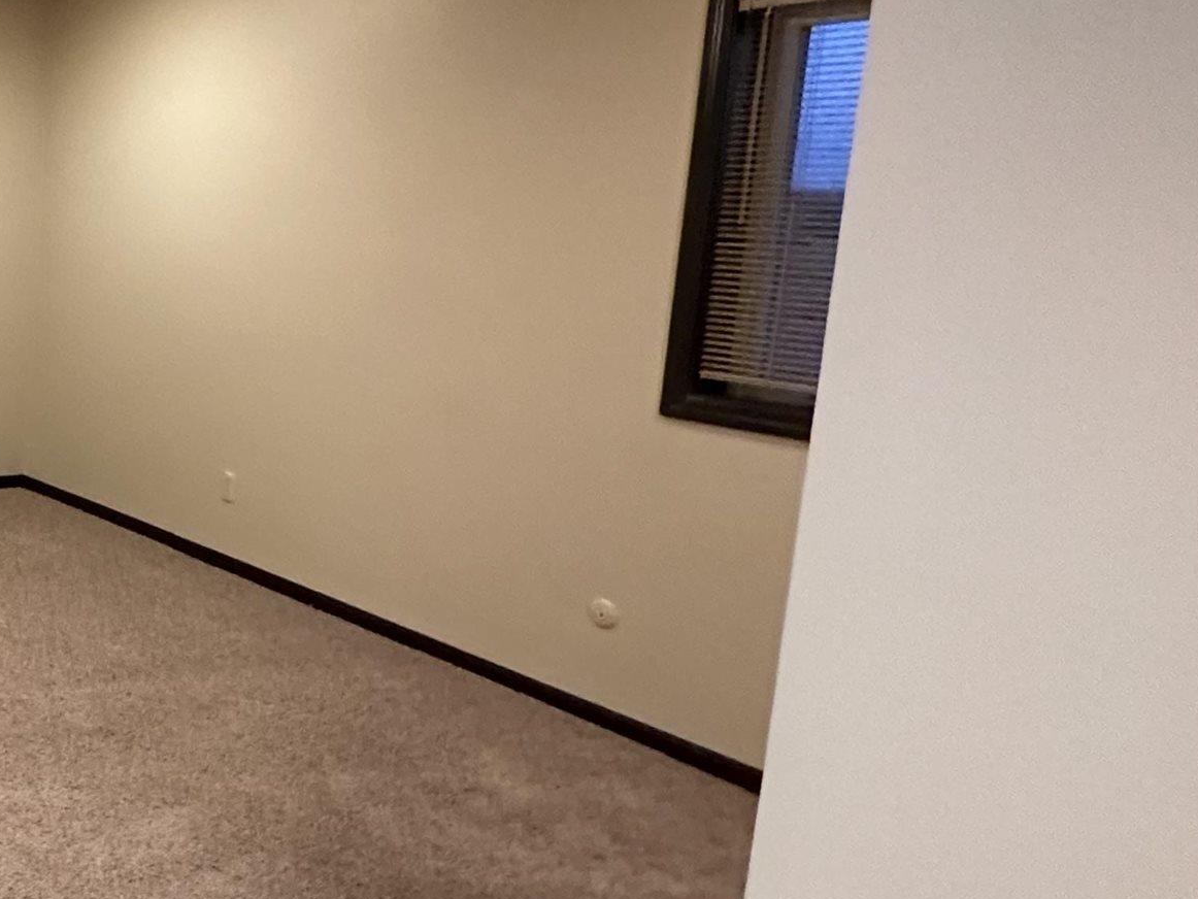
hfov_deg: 34.8
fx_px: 1281
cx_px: -362
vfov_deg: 38.5
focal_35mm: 37
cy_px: 360
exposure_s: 1/60
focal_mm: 2.22
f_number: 2.2
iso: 640
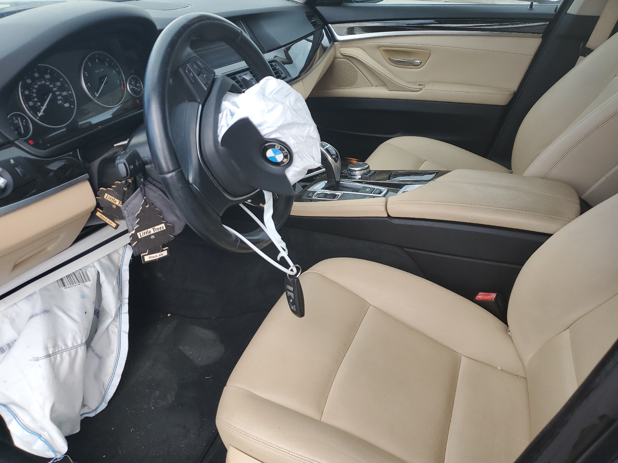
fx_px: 464
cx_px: 309
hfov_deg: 67.3
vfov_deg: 53.1
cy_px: 232
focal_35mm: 26
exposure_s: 1/256
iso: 50
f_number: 1.5
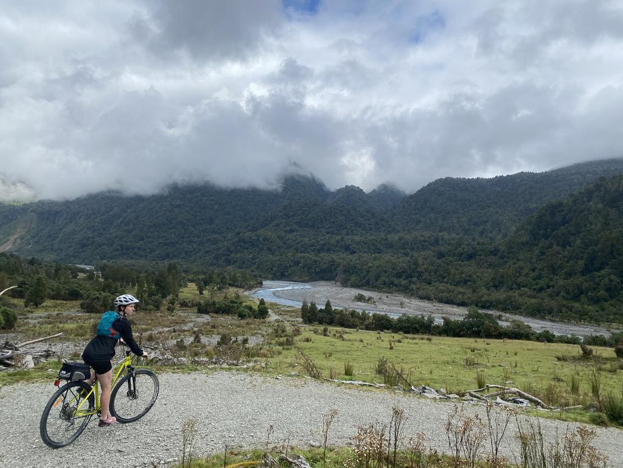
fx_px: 468
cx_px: 312
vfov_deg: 53.1
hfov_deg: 67.3
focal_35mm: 26
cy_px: 234
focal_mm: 4.25
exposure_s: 1/2755
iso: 32
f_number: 1.8
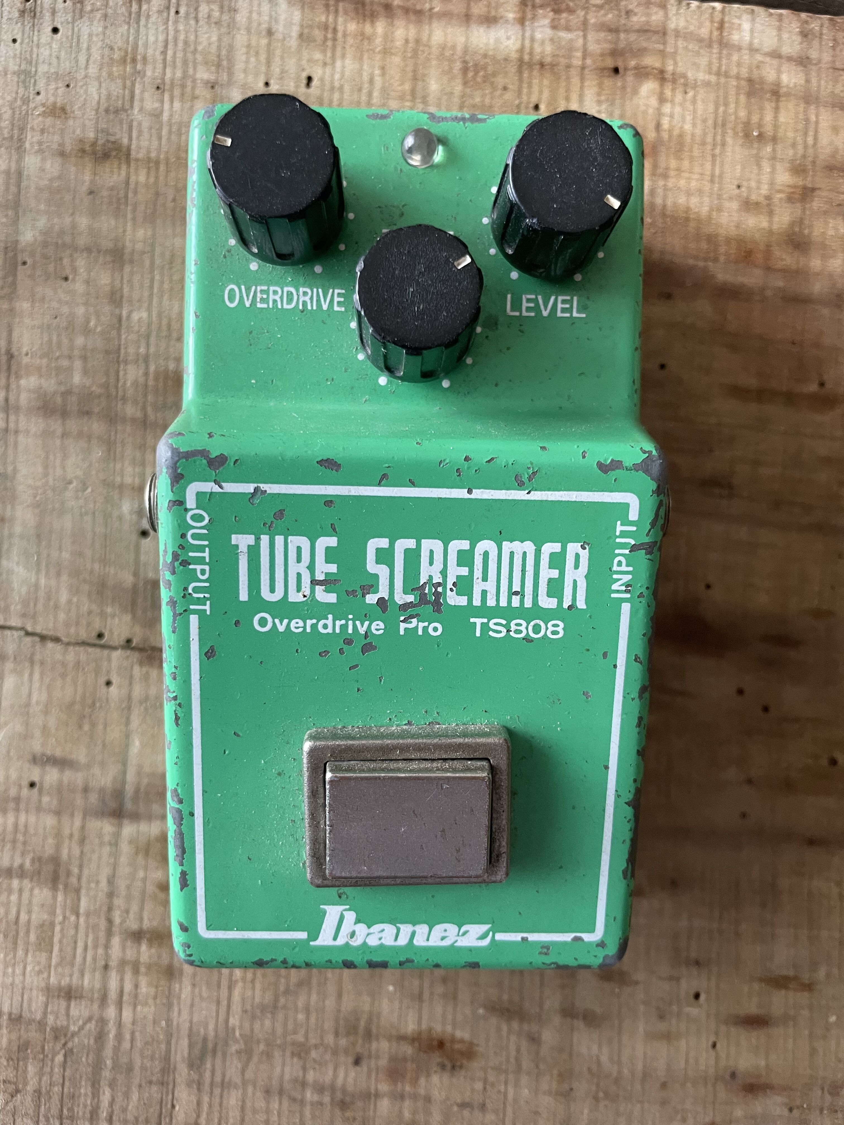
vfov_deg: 67.3
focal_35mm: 26
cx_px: 422
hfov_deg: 53.1
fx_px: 845
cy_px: 562
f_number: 1.6
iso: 200
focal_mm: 4.2
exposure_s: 1/60
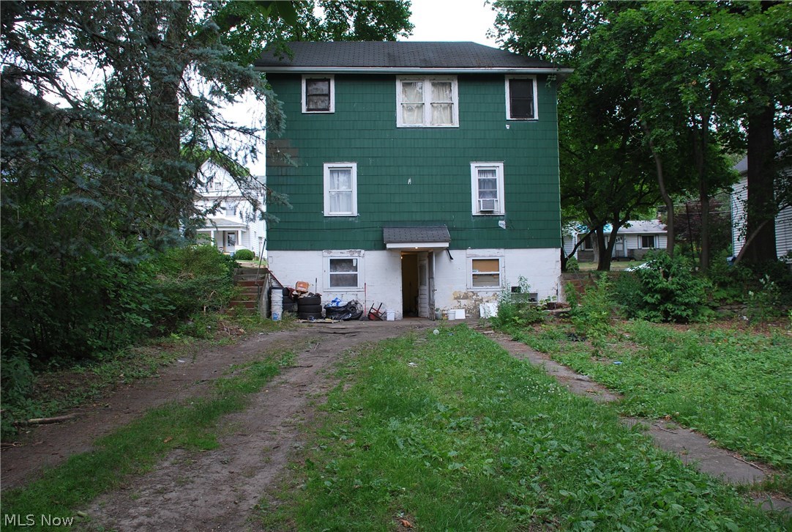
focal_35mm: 30
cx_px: 396
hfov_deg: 61.8
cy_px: 266
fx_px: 661
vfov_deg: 43.8
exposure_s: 1/125
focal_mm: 20
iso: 180
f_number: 5.6
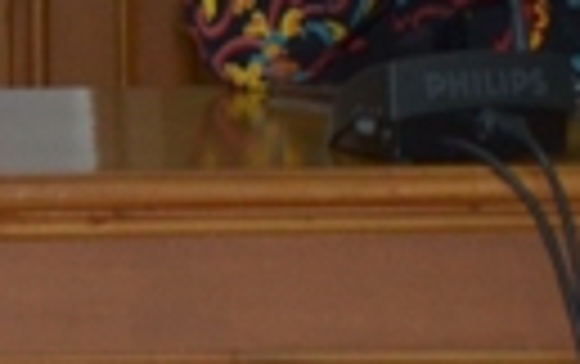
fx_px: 11111
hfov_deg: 2.9
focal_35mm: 702
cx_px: -1286
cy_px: -813
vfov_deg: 1.9
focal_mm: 58
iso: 640
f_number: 6.3
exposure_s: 1/60
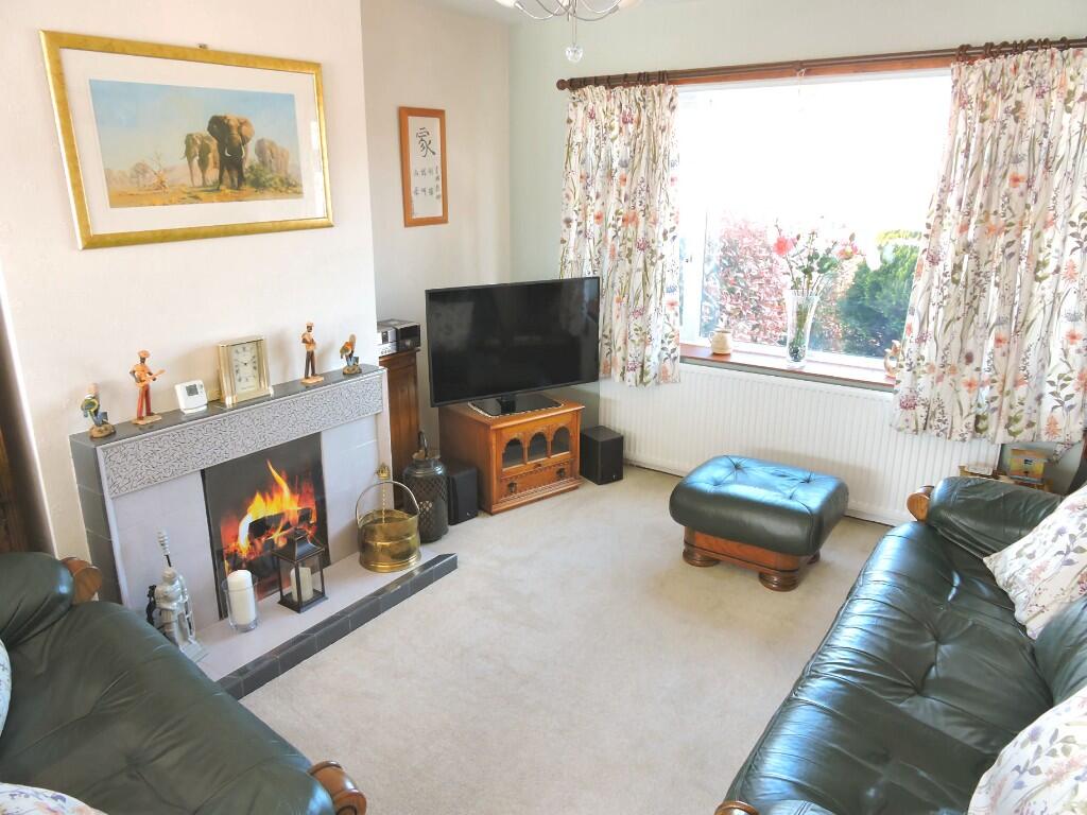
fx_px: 754
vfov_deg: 56.8
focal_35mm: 24
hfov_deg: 71.6
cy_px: 408
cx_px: 544
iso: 180
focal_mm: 4.3
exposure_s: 1/30
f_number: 3.3
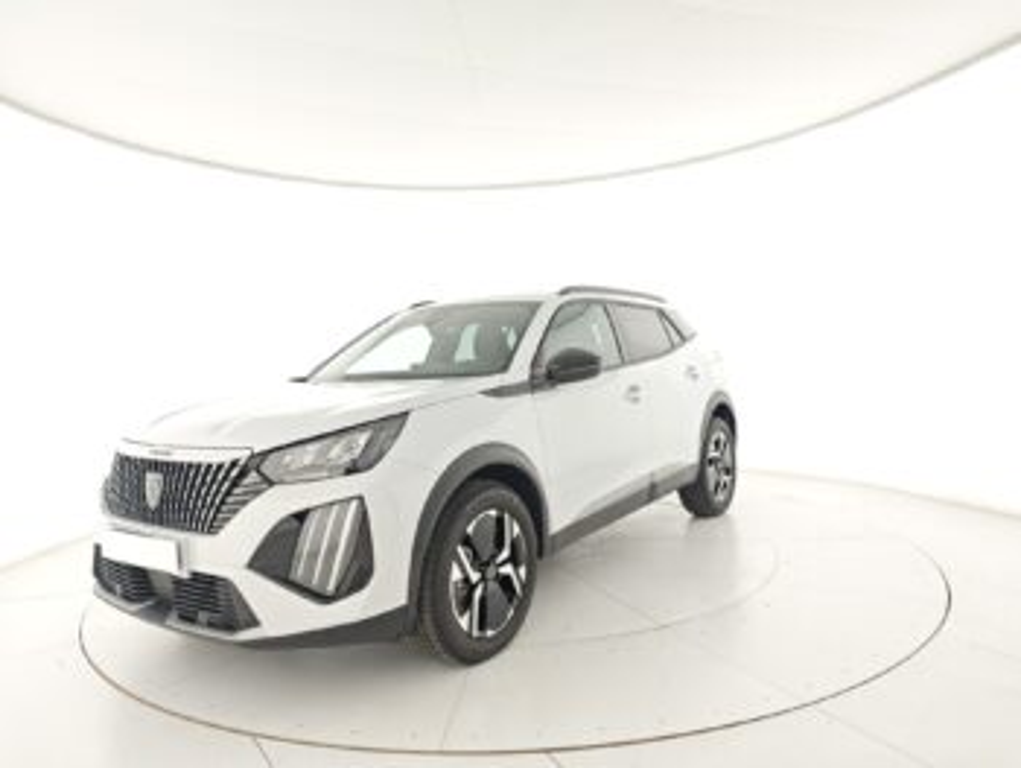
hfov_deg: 73.9
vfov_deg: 58.9
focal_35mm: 23
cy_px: 384
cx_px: 510
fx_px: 679
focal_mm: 6.55
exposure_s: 1/100
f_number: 1.6
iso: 73
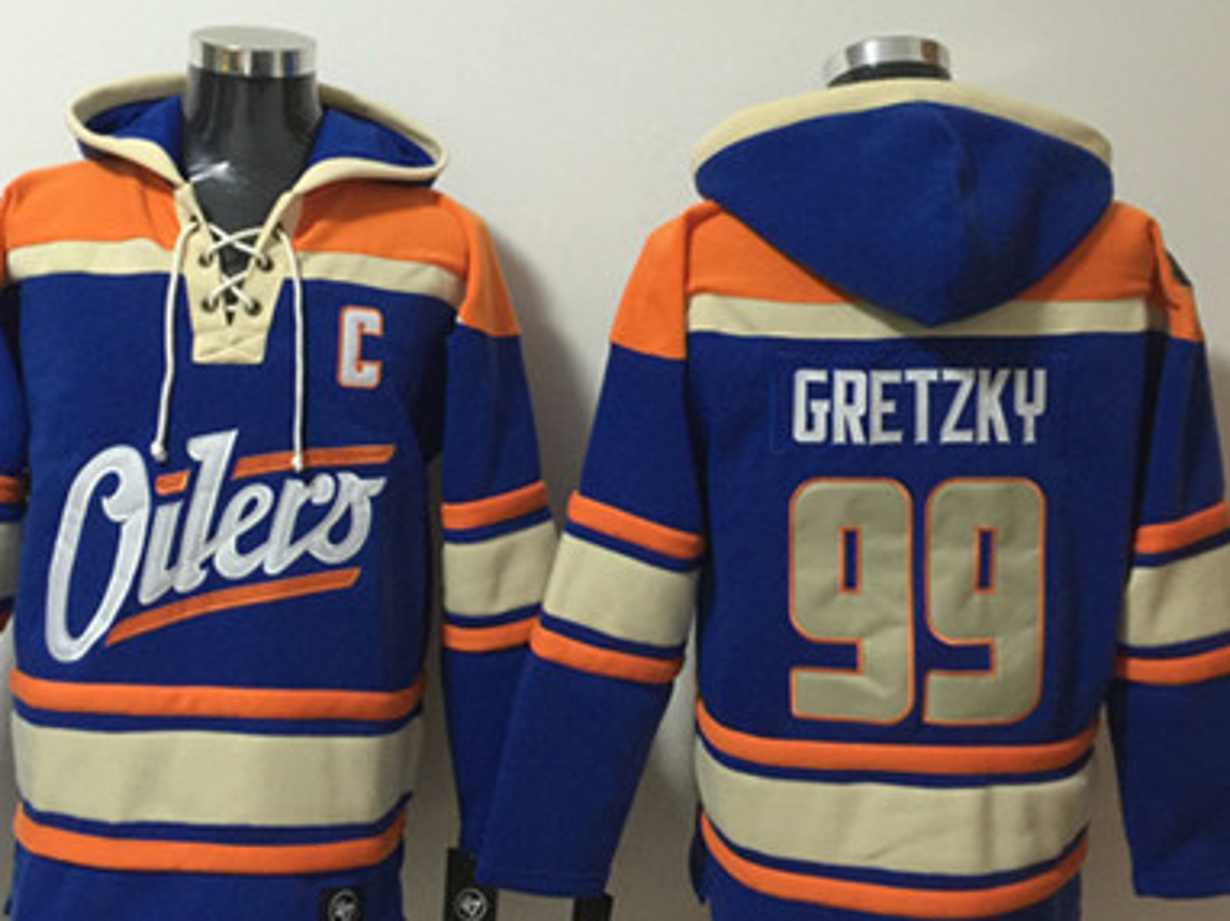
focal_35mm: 44
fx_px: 1562
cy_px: 351
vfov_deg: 32.7
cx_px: 554
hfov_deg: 42.9
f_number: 2.2
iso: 125
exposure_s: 1/10
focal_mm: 4.15
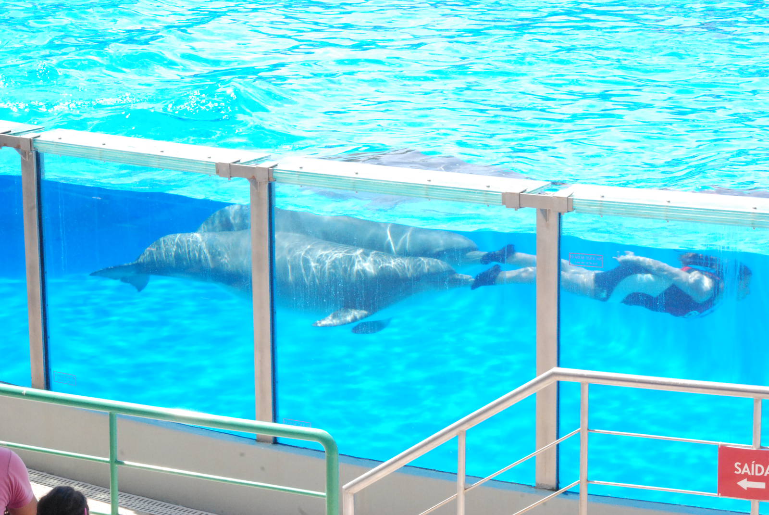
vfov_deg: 13.1
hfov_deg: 19.4
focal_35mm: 105
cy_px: 258
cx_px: 384
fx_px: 2246
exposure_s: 1/160
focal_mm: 70
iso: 1600
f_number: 22
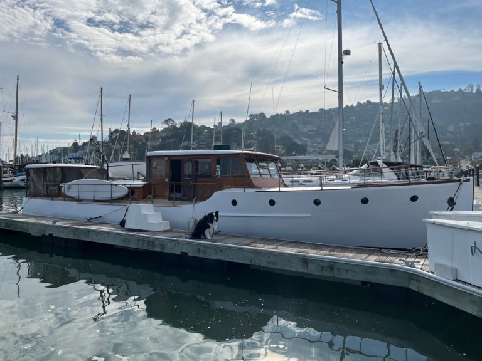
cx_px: 241
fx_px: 362
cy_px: 180
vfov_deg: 53.1
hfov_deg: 67.3
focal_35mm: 26
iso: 50
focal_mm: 5.1
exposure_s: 1/9901
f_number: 1.6
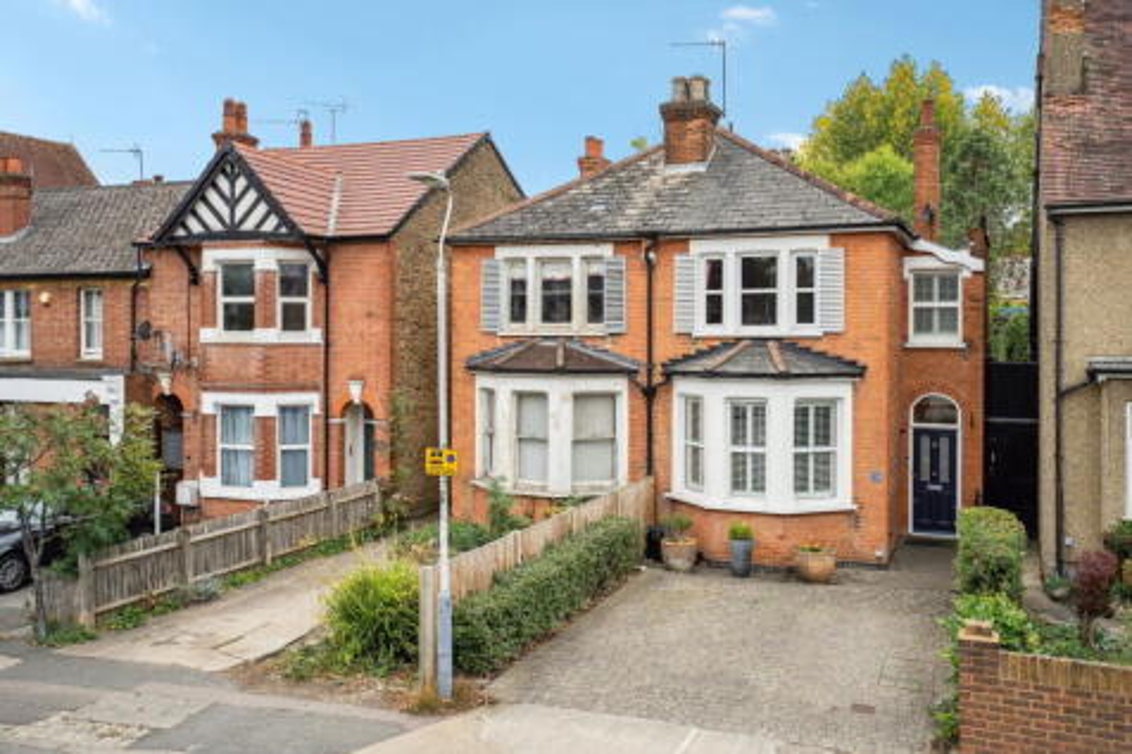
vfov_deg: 39.9
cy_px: 377
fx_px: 1037
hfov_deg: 57.2
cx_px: 566
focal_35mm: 33
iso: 320
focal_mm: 33
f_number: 5.6
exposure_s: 1/250
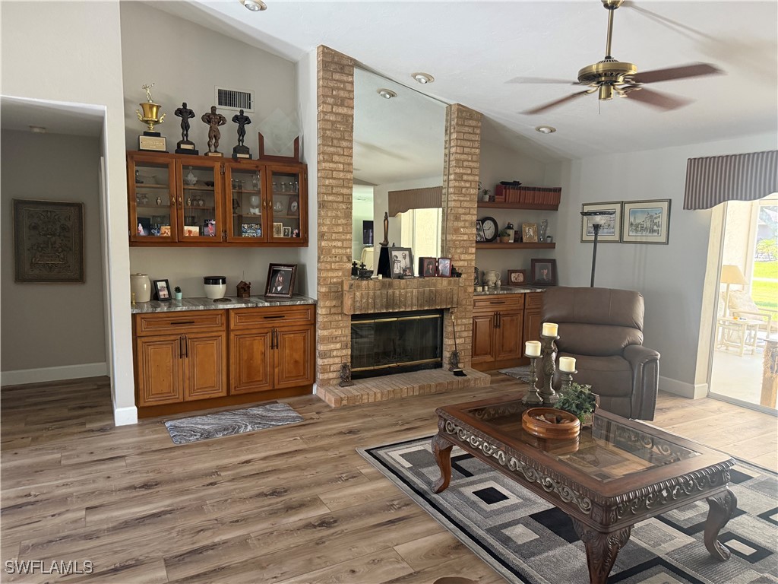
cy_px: 292
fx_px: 539
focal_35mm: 24
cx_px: 389
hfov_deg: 71.6
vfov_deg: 56.8
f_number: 1.78
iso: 400
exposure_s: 1/60
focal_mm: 6.76
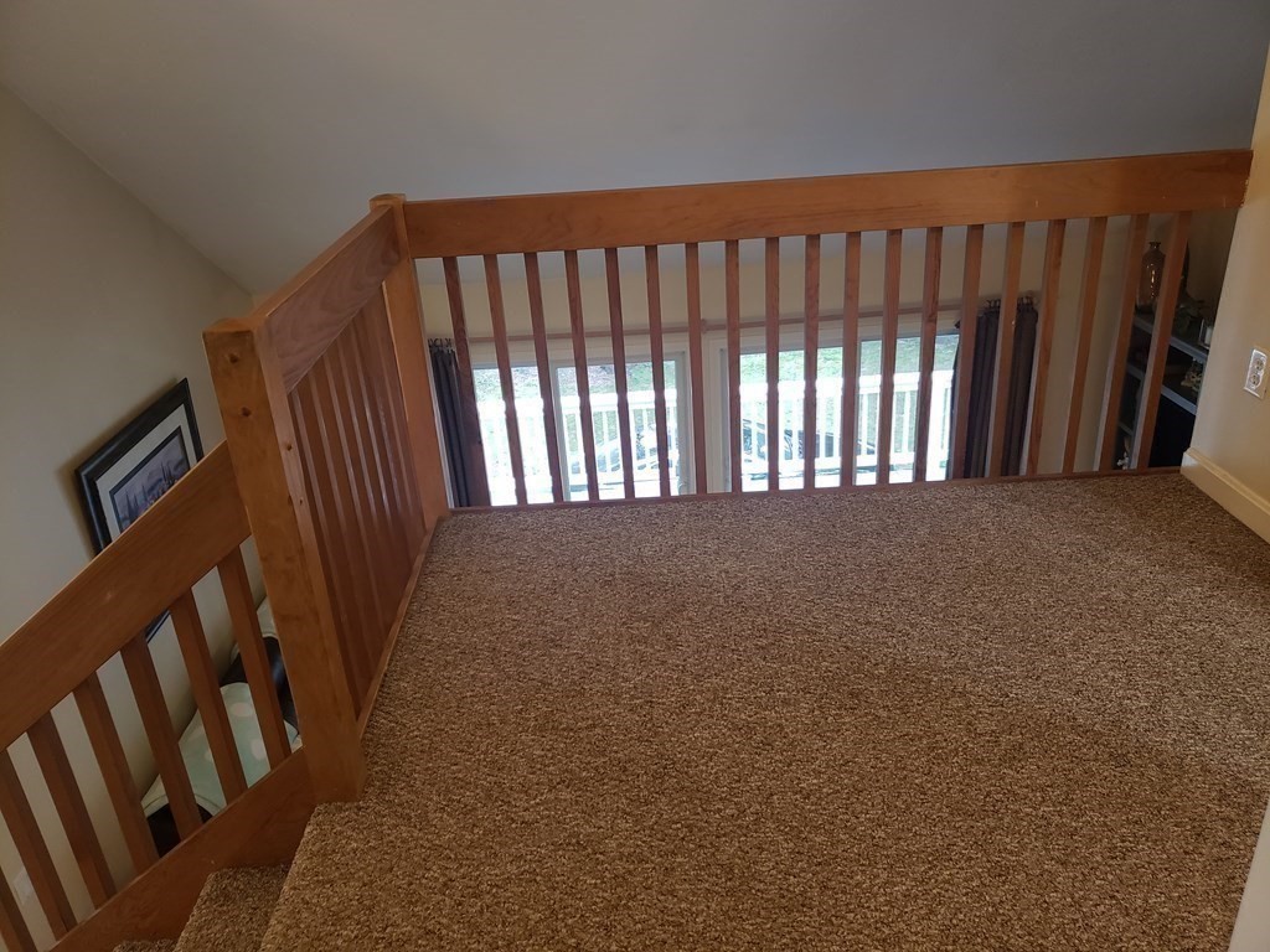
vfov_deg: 53.1
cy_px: 476
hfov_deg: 67.3
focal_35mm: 26
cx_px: 635
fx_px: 954
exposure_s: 1/40
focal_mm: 4.3
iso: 320
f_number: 1.5
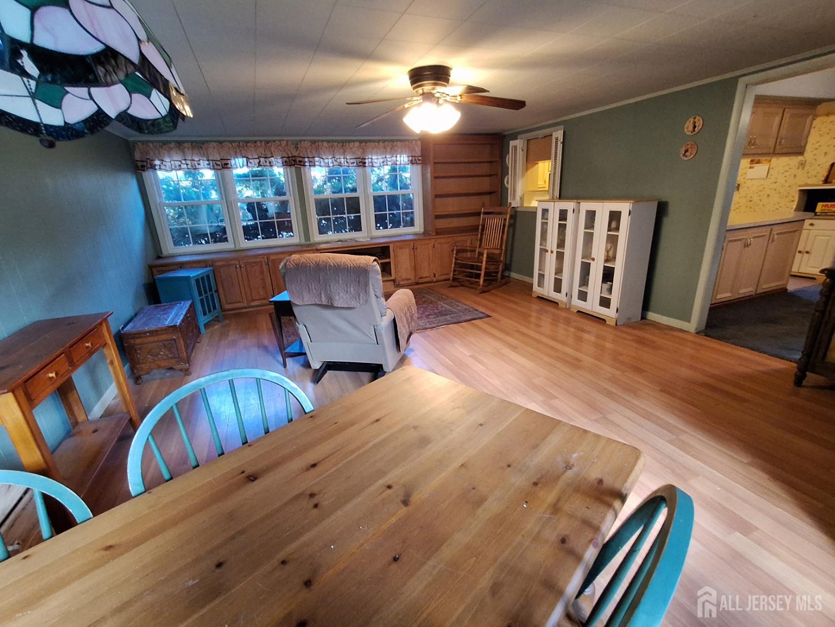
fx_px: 386
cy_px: 314
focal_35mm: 16
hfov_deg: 94.5
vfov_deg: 78.1
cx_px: 418
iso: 400
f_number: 2.2
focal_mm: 1.46
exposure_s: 1/24
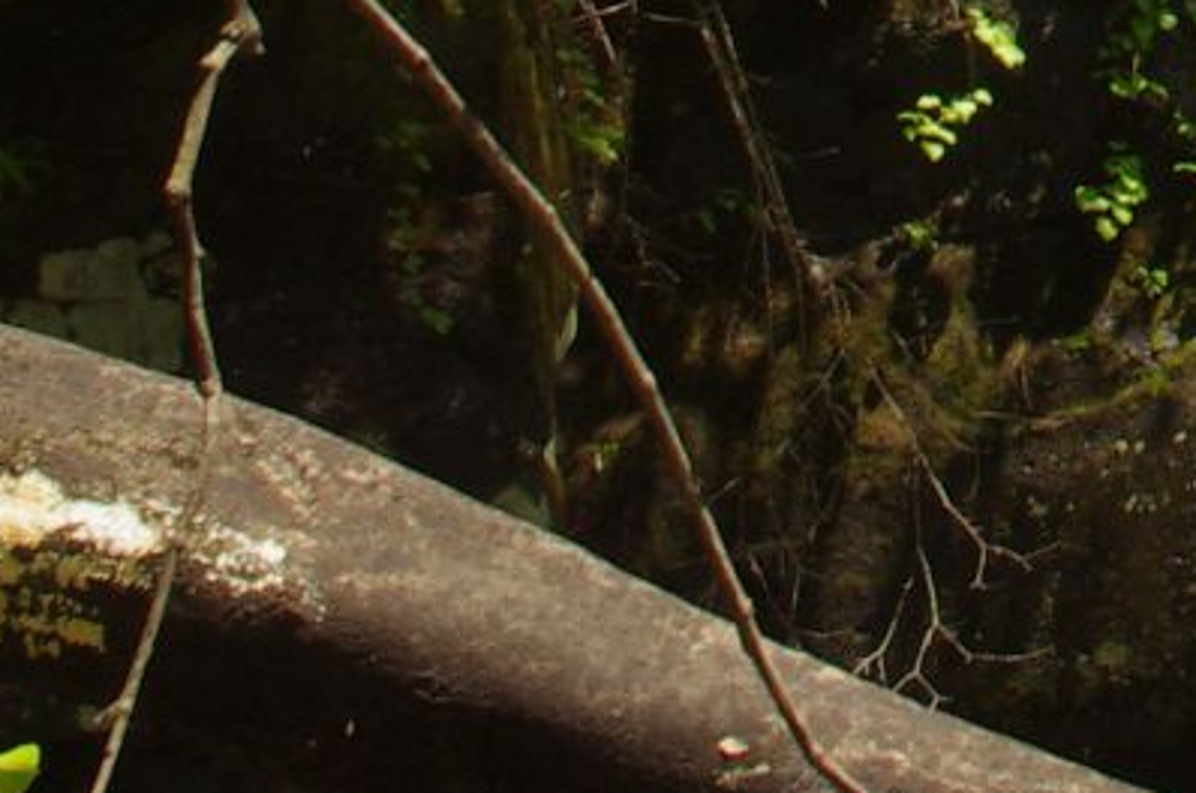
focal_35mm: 187
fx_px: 6202
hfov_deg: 10.5
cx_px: 2046
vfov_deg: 6.8
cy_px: -1238
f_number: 10
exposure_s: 1/125
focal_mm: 21
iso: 200
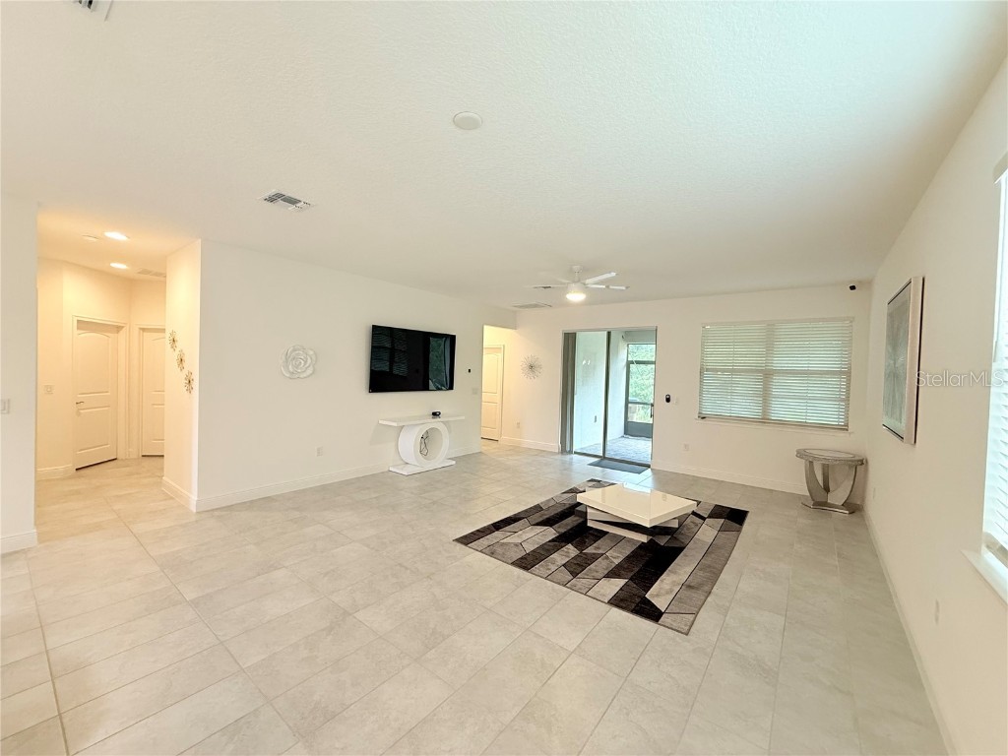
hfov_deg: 102.1
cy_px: 378
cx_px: 504
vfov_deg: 85.7
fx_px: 408
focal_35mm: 14
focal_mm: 2.22
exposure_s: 1/60
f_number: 2.2
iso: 200
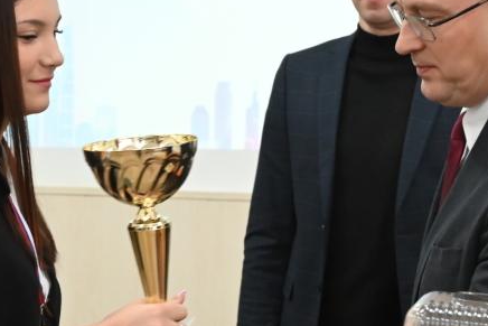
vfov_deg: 11.2
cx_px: 388
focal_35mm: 122
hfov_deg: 16.7
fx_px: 1654
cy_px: 193
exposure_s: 1/125
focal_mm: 35
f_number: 6.3
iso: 3200
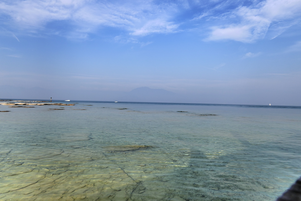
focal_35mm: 24
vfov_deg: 53.1
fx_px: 201
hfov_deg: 73.7
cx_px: 150
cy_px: 100
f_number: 4
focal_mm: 8.8
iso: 125
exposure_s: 1/320
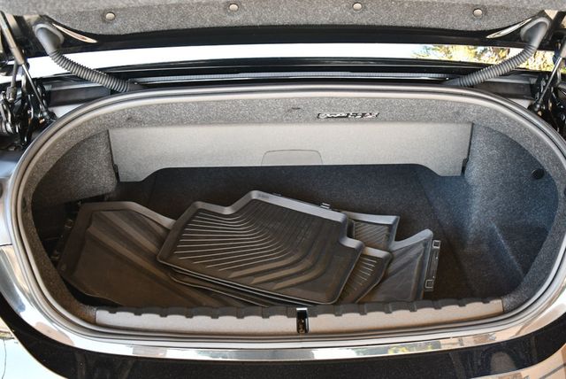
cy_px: 190
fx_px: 567
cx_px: 283
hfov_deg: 53.1
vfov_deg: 36.9
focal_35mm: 36
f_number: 3.5
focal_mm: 18
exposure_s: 1/160
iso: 800
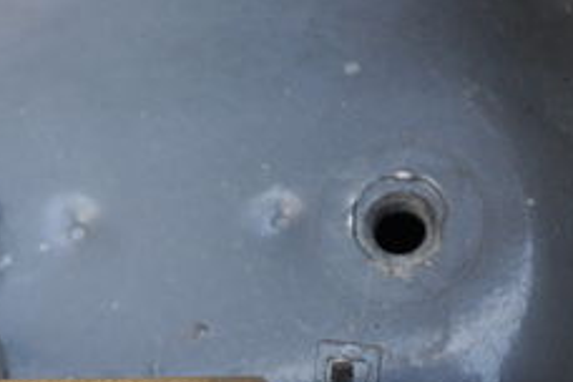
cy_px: 451
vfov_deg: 3.3
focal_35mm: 412
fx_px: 6557
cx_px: -40
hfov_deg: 5.0
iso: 500
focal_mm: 98
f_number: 5.6
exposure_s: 1/30
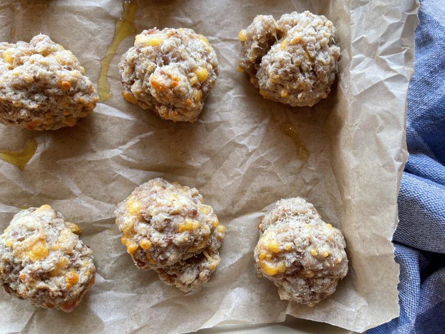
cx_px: 260
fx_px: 386
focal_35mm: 30
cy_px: 151
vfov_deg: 46.7
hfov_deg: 59.6
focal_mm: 5.1
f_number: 1.6
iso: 80
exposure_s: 1/60
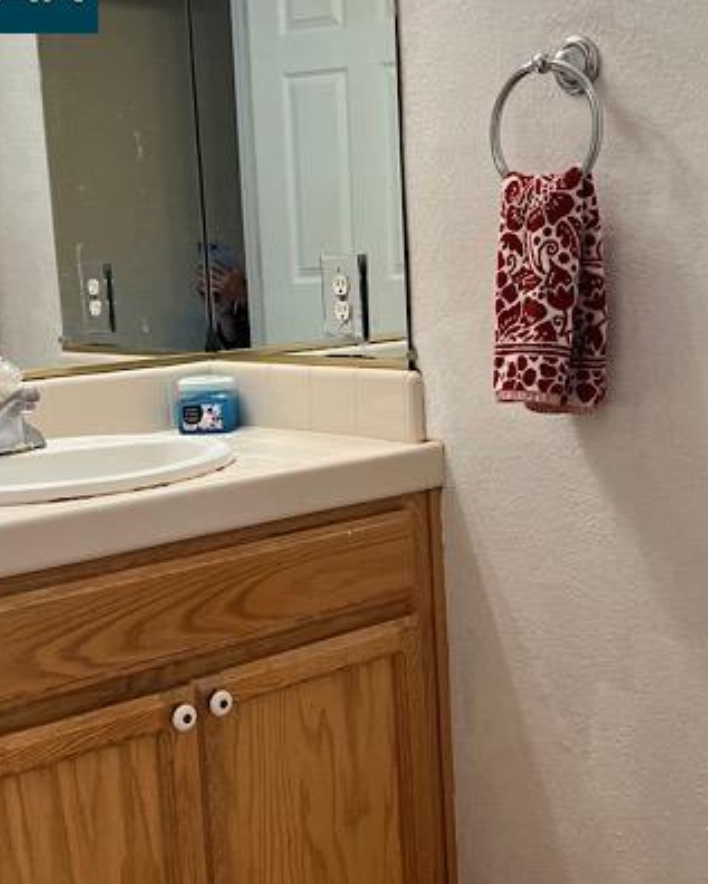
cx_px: 366
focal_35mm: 41
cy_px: 458
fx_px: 1073
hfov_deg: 36.5
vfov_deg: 44.8
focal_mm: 5.7
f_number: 1.5
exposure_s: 1/120
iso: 64
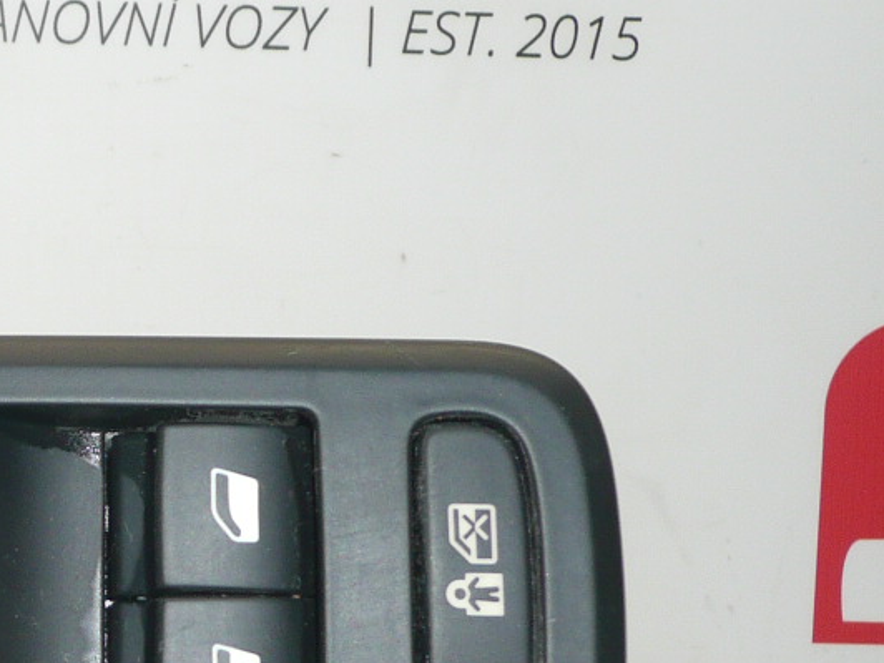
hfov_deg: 23.7
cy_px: 359
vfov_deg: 19.1
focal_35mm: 77
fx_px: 1966
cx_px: -96
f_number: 3.3
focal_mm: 4.6
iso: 100
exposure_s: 1/80
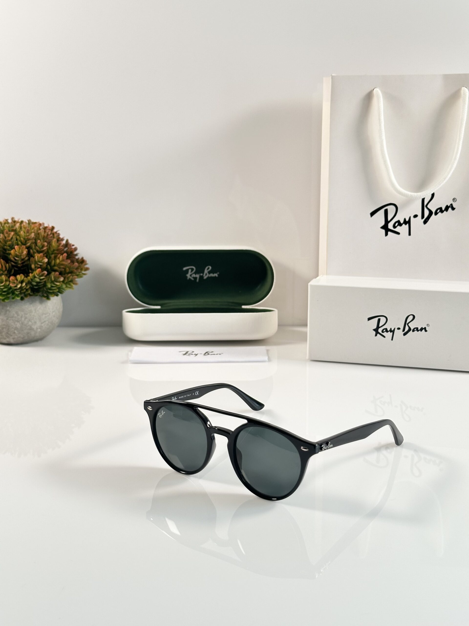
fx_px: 867
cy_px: 313
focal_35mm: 48
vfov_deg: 39.7
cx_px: 234
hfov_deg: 30.3
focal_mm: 6.86
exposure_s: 1/100
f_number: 1.78
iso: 80
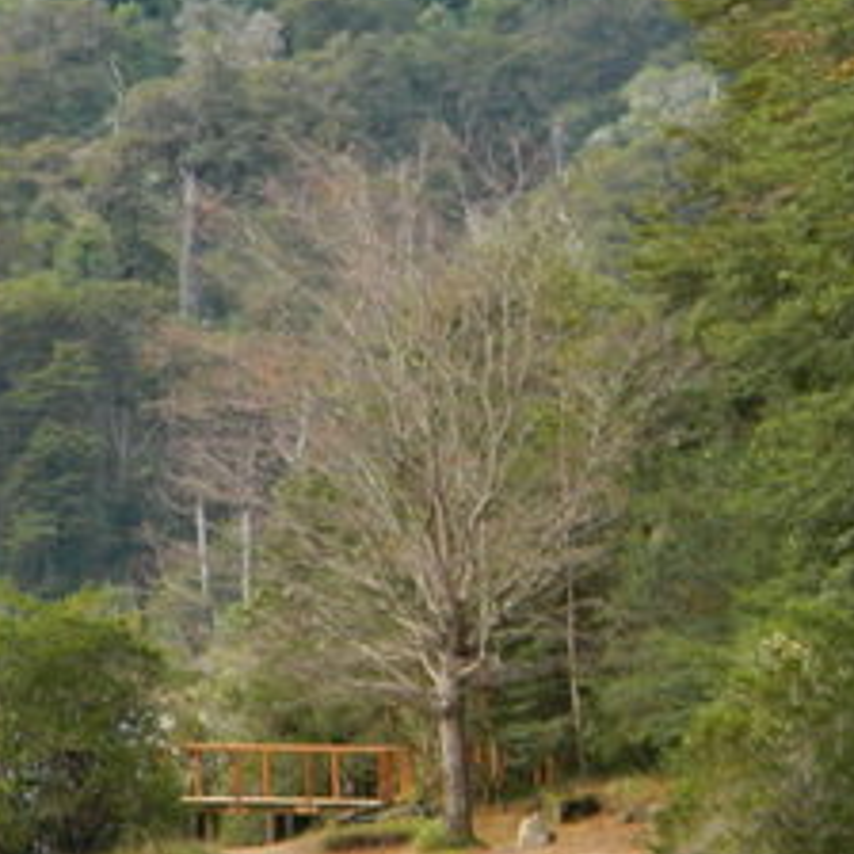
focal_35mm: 698
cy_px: 473
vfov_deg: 2.5
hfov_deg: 2.5
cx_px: 995
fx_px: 19482
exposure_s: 1/40
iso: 140
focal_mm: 39.7
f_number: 5.4
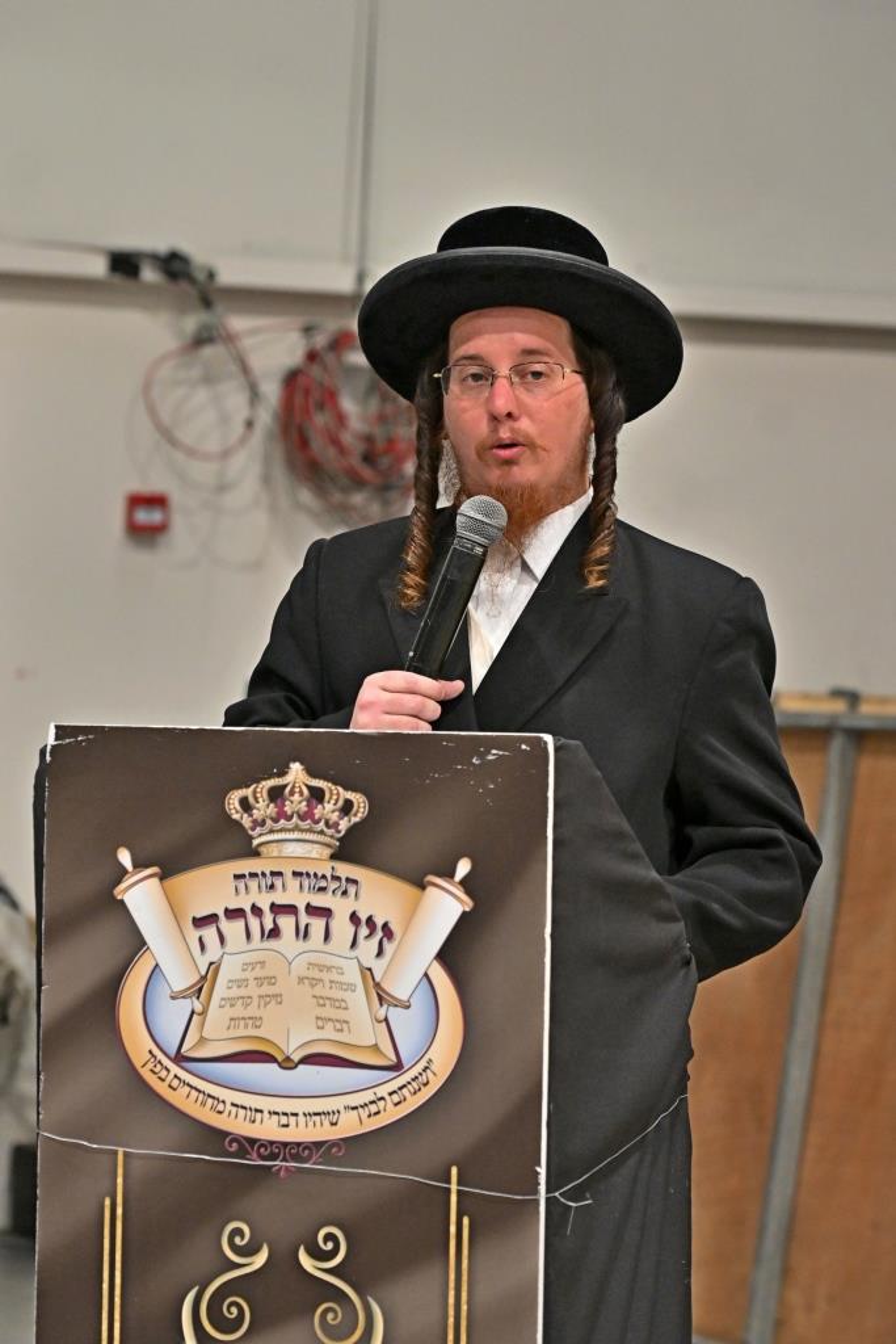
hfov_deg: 9.7
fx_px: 5262
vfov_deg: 14.5
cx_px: 448
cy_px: 672
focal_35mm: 141
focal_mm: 94
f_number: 4
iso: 1250
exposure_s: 1/250
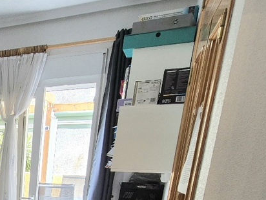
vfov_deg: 28.9
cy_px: 257
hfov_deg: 35.9
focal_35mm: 41
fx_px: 315
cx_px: -52
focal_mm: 2.2
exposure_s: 1/100
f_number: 2.2
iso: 100
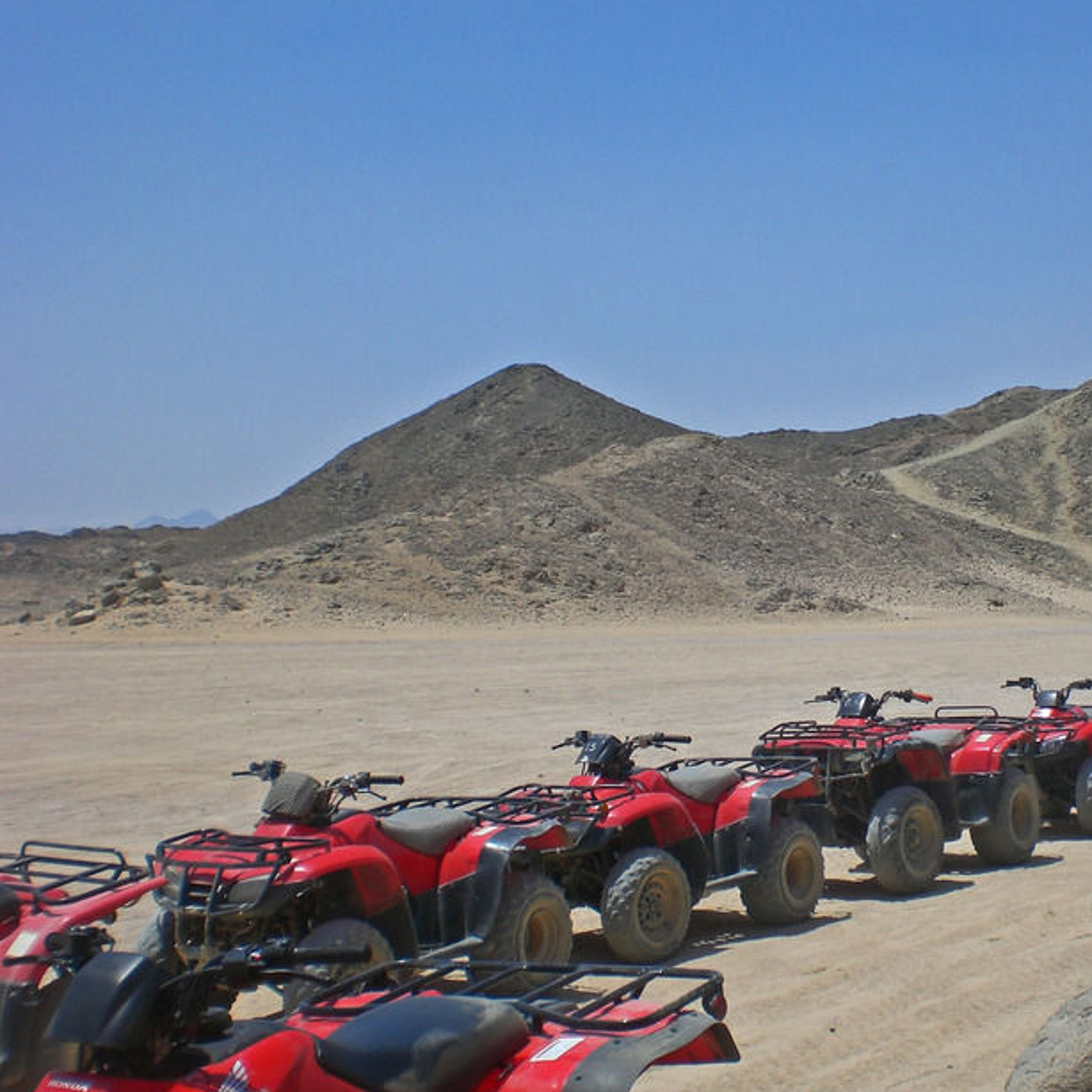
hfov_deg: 29.9
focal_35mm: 56
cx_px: 868
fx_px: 1999
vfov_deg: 30.6
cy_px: 530
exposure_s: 1/1000
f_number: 4.4
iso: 50
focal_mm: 6.3
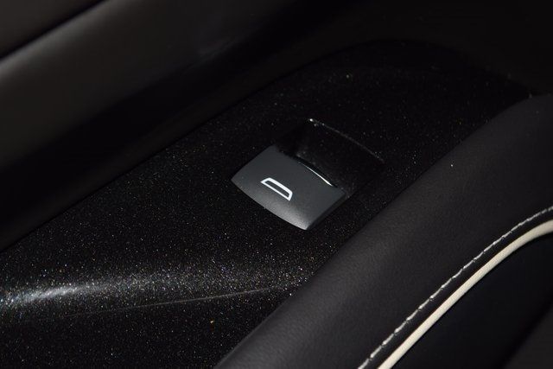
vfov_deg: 18.9
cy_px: 184
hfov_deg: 28.1
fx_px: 1106
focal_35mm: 72
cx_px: 276
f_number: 8
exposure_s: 1/60
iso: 100
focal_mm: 48
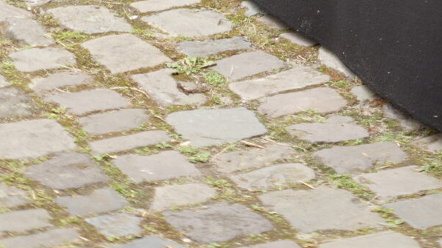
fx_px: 2589
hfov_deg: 9.6
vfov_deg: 5.0
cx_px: 542
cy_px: -665
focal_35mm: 221
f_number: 2.2
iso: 100
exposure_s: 1/200
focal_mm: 50
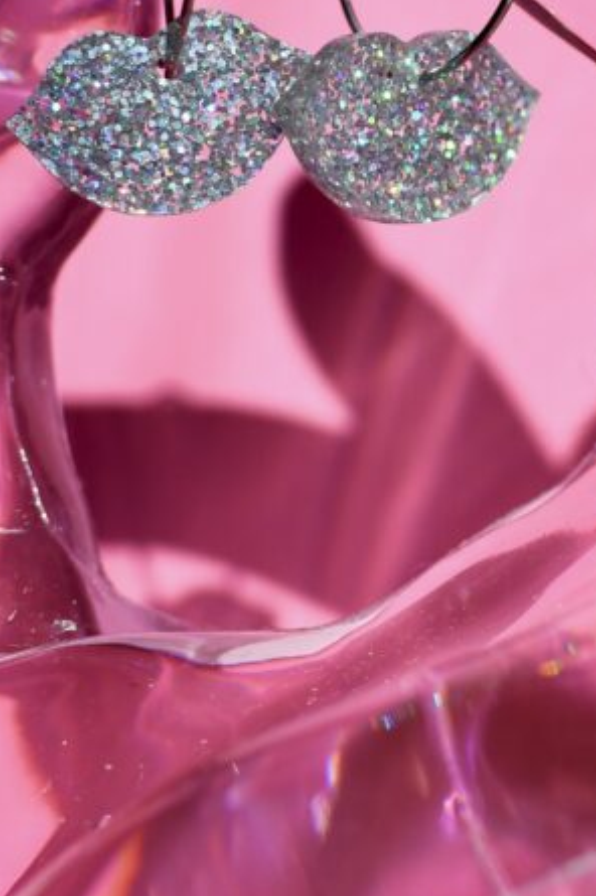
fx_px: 2835
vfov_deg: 17.7
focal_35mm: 114
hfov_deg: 12.0
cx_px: 443
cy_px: 126
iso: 200
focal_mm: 35
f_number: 5
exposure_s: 1/1000
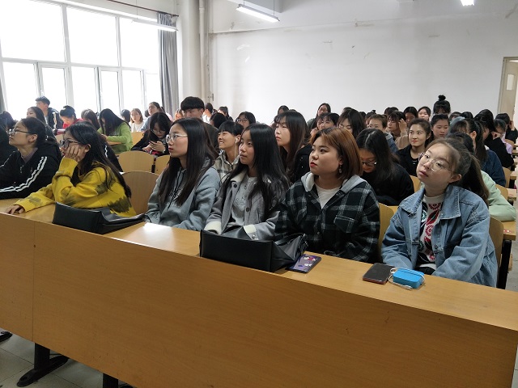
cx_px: 259
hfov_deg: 71.6
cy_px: 194
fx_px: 359
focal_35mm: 24
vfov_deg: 56.8
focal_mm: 4.1
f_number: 1.7
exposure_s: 1/33
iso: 232
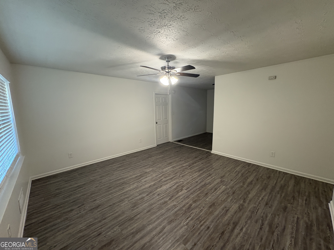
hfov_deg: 102.1
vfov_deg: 85.7
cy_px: 125
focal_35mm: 14
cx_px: 167
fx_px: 135
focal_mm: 2.22
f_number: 2.2
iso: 400
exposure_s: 1/60
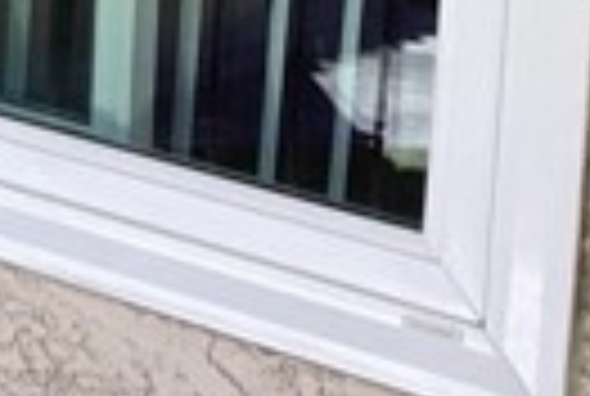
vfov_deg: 8.5
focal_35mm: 157
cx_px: -716
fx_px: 2579
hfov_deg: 11.3
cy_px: -306
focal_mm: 3.3
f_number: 2.4
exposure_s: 1/120
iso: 25
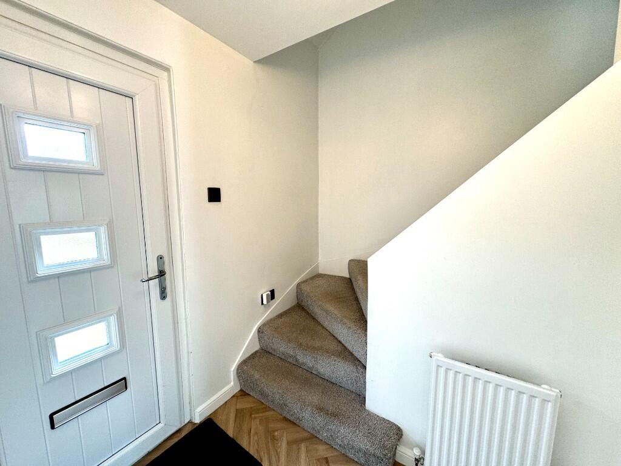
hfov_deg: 102.1
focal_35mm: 14
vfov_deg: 85.7
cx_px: 310
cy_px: 233
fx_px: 251
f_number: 2.2
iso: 125
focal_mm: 2.22
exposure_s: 1/100
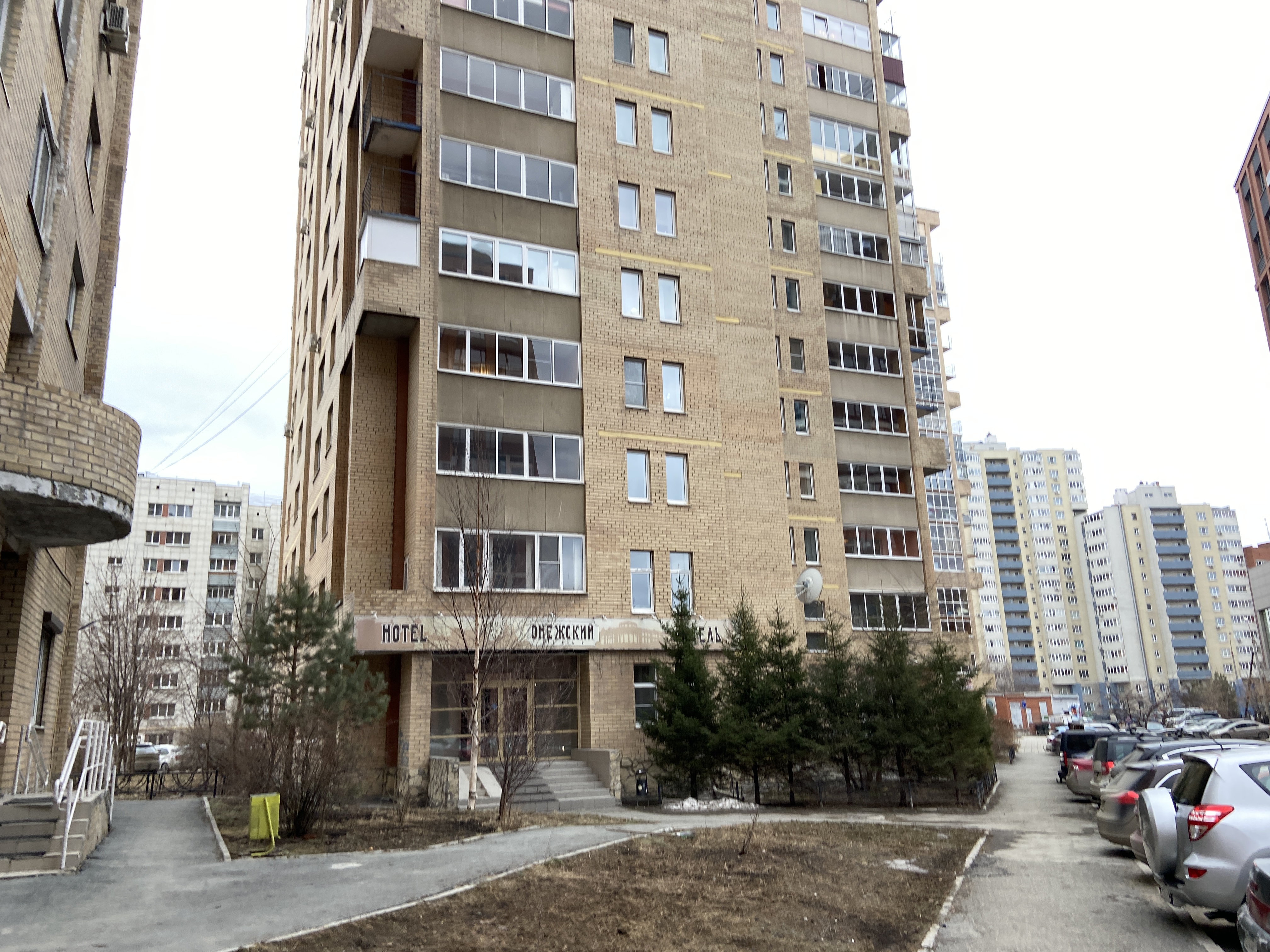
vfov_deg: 53.1
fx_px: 954
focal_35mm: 26
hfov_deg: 67.3
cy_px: 476
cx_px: 635
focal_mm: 4.25
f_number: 1.8
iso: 32
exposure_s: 1/135
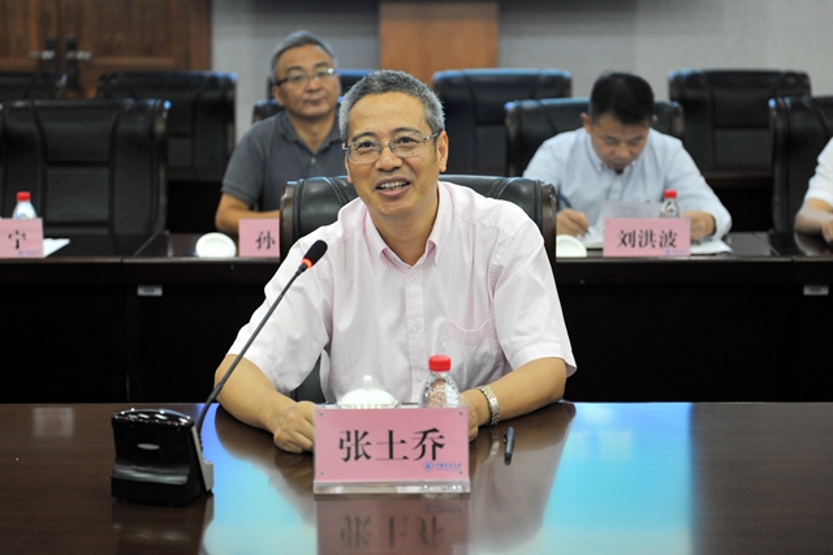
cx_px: 416
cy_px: 278
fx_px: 1619
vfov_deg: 19.4
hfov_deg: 28.9
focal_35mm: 70
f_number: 2.8
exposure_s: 1/100
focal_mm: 70
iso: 640
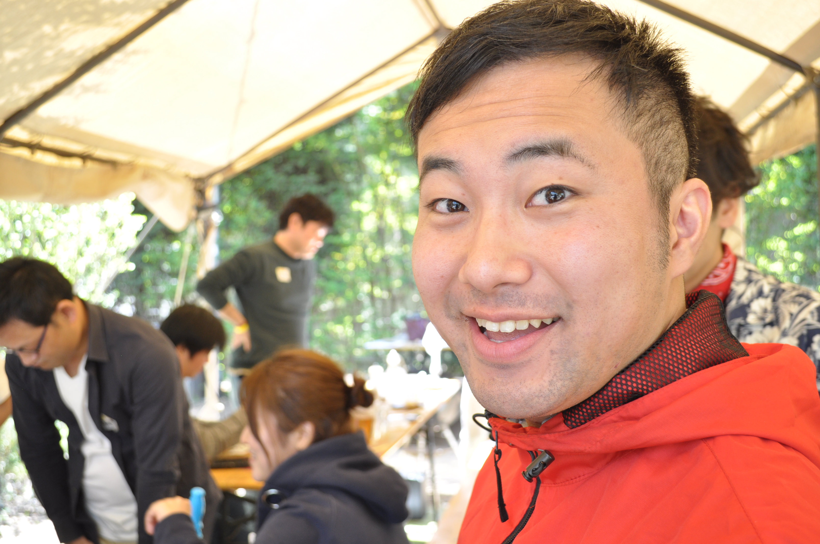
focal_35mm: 39
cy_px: 272
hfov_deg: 49.6
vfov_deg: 34.1
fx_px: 887
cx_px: 410
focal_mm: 26
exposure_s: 1/60
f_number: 5
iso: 400
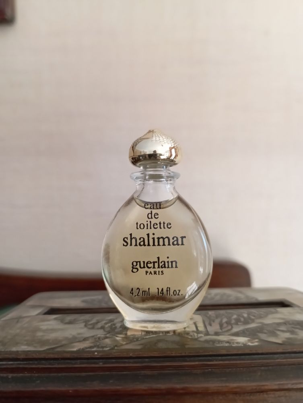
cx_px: 152
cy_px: 202
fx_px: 326
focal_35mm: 28
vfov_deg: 63.4
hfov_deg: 49.9
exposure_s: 1/50
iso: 107
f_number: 1.8
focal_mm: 4.25
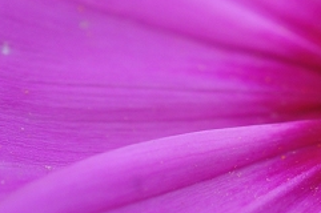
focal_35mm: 244
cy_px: 16
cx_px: 356
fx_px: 2173
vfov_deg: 5.6
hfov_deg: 8.4
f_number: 3.2
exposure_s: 1/1250
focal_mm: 40
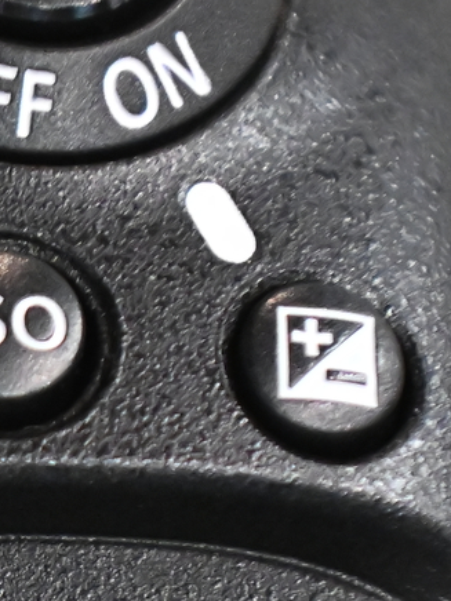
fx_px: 7730
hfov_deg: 3.3
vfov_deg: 4.4
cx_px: -371
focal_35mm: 445
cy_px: 859
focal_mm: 70
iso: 3200
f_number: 4.5
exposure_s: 1/200
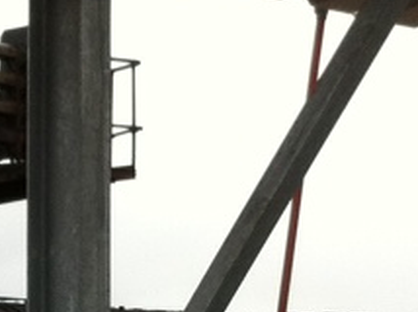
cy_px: 423
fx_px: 2557
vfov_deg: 6.9
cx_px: 129
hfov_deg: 9.3
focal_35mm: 212
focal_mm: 3.85
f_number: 2.8
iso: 80
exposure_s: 1/377
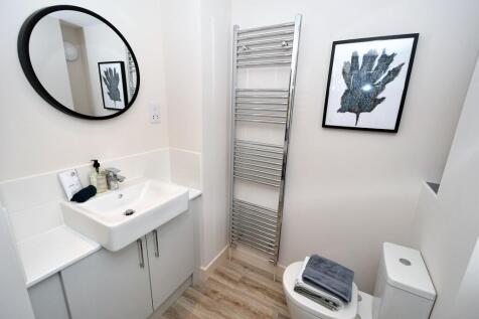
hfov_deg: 100.4
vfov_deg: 77.3
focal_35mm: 15
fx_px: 200
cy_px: 160
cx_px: 240
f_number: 4
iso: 100
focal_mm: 10
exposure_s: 1/60
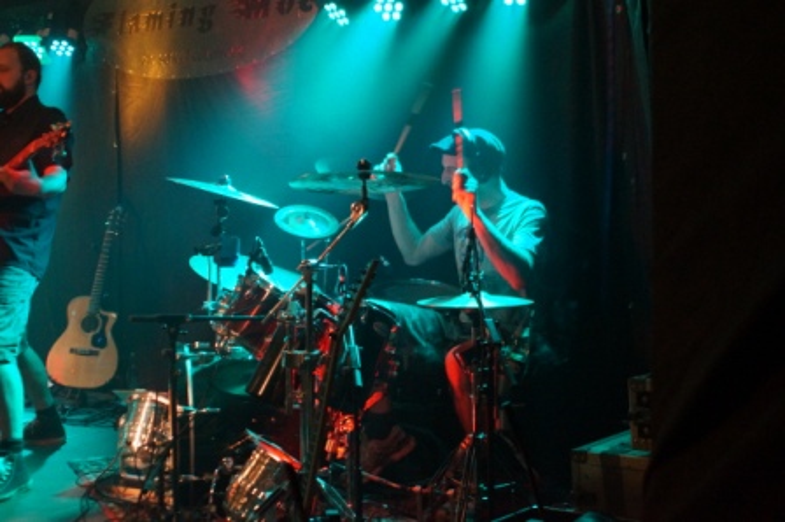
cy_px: 261
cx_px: 392
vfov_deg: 25.7
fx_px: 1144
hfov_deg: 37.9
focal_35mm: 52
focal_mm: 35
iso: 3200
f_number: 4
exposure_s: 1/125
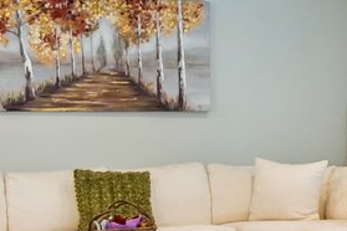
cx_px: 920
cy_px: 132
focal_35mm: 132
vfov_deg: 10.4
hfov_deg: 11.6
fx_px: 1272
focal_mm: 18
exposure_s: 1/5
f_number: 8
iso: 160
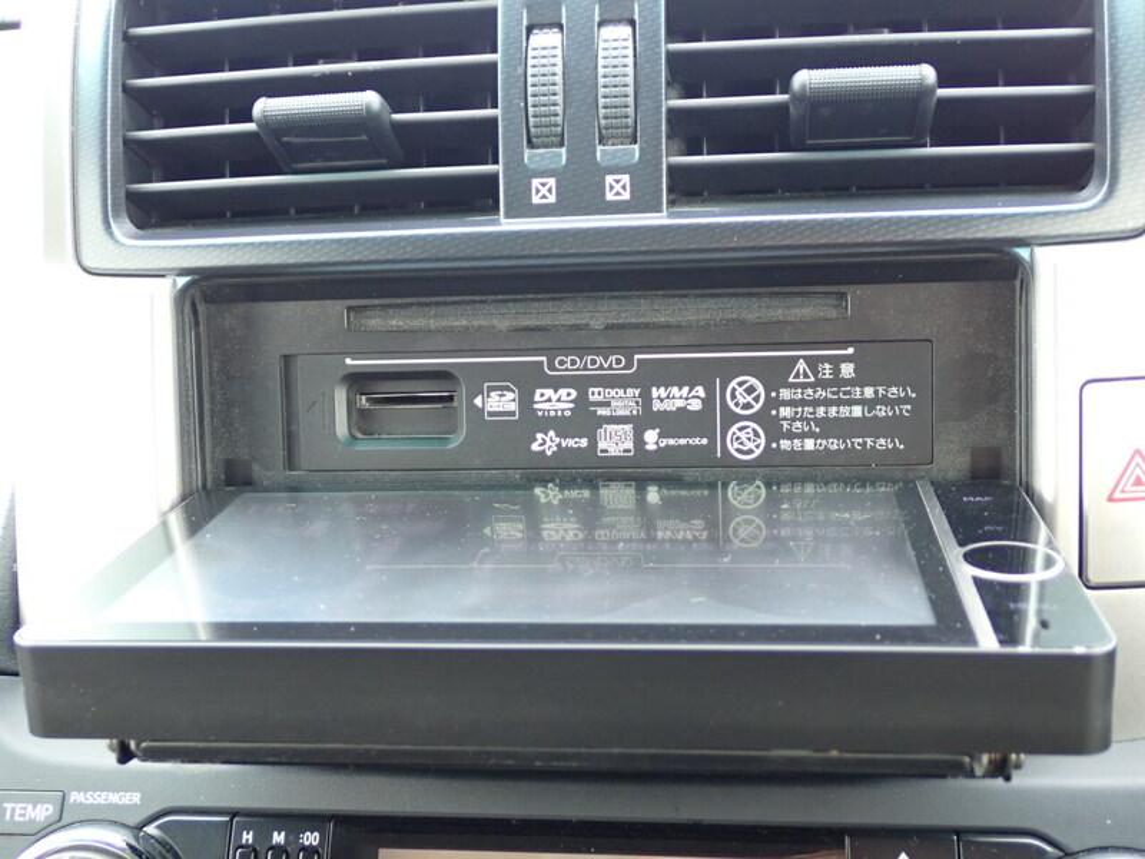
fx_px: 1356
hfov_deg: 45.8
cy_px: 430
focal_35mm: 41
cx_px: 572
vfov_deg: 35.1
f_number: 2.8
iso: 250
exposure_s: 1/40
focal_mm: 7.31
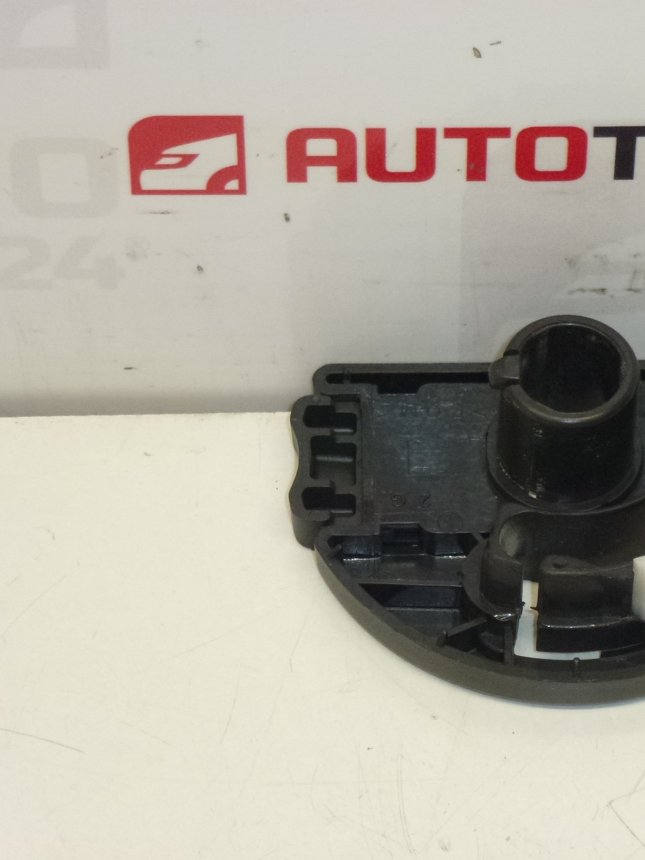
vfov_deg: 12.2
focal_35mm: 162
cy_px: 431
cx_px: 564
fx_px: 4026
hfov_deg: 9.1
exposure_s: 1/125
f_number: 5.1
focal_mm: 21.7
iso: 400
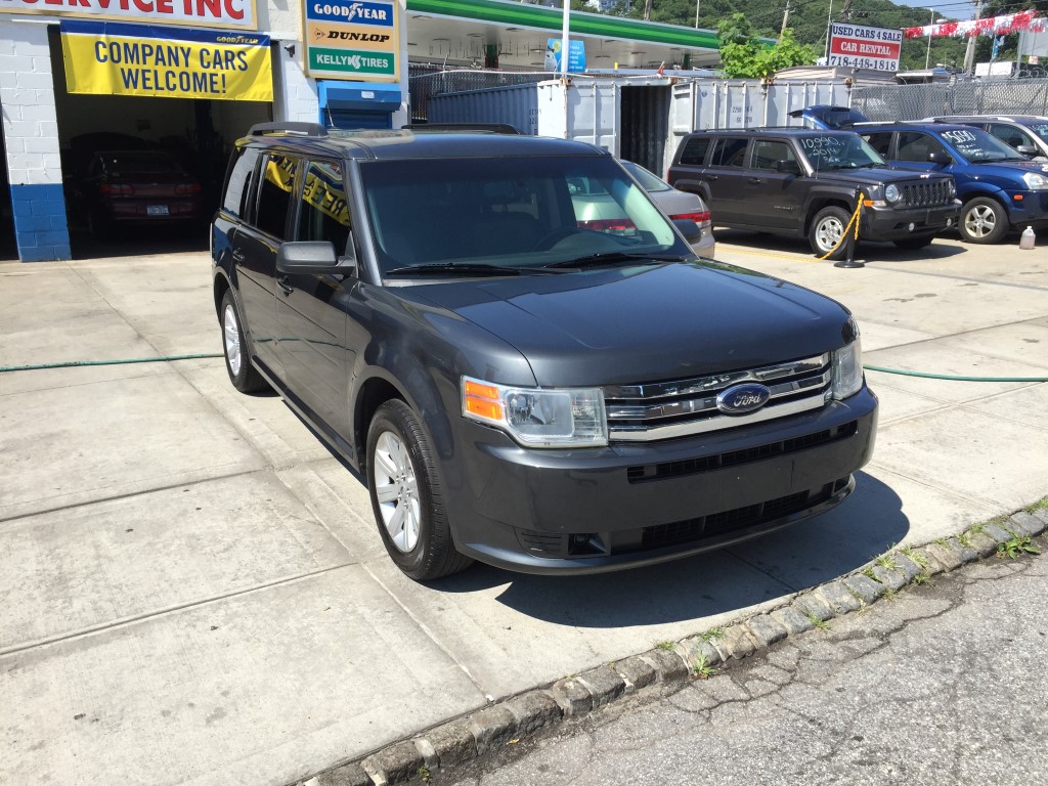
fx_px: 878
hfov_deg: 61.7
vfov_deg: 48.2
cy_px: 393
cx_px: 524
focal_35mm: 29
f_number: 2.2
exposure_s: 1/1319
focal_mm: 4.15
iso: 32
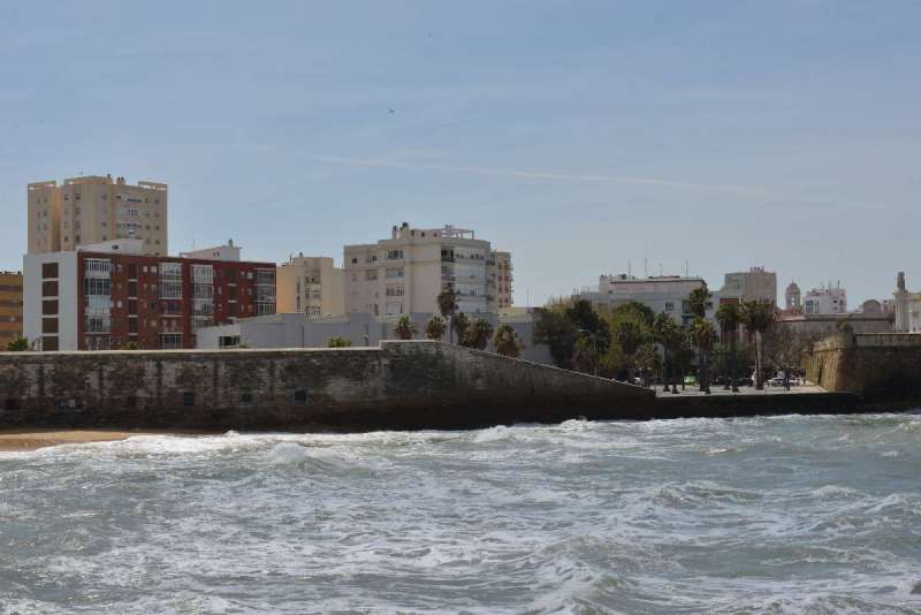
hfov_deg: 34.5
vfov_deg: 23.4
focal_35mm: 58
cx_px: 460
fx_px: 1484
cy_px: 308
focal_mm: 58
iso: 125
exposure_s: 1/100
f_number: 22
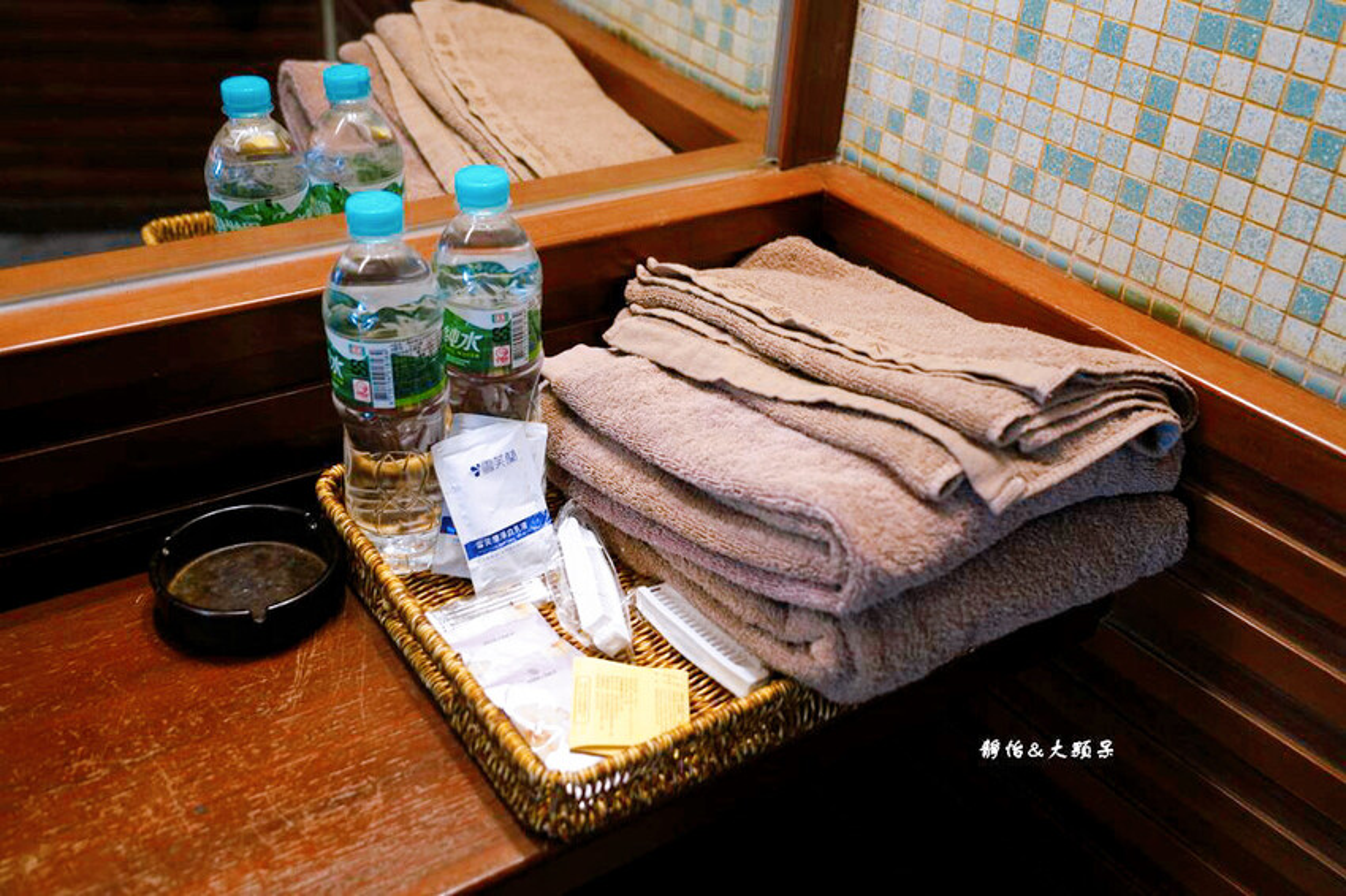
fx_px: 1271
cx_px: 673
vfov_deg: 38.9
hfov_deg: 55.8
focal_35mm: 34
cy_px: 448
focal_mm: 34
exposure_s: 1/40
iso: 1250
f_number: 4
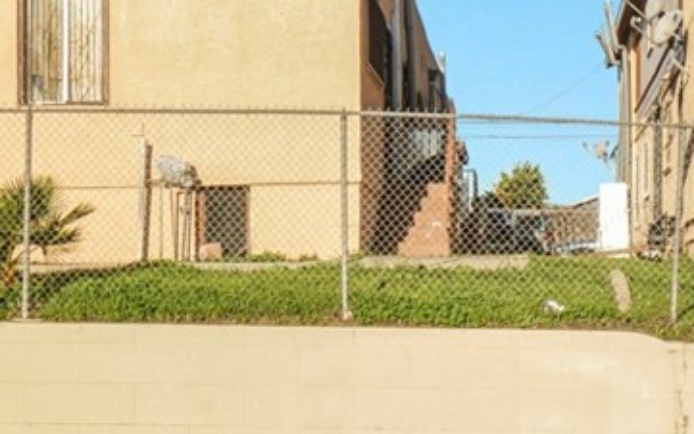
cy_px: 53
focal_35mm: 78
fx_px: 1476
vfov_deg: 16.5
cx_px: 465
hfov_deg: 26.3
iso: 100
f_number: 22
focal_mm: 18
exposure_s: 1/30
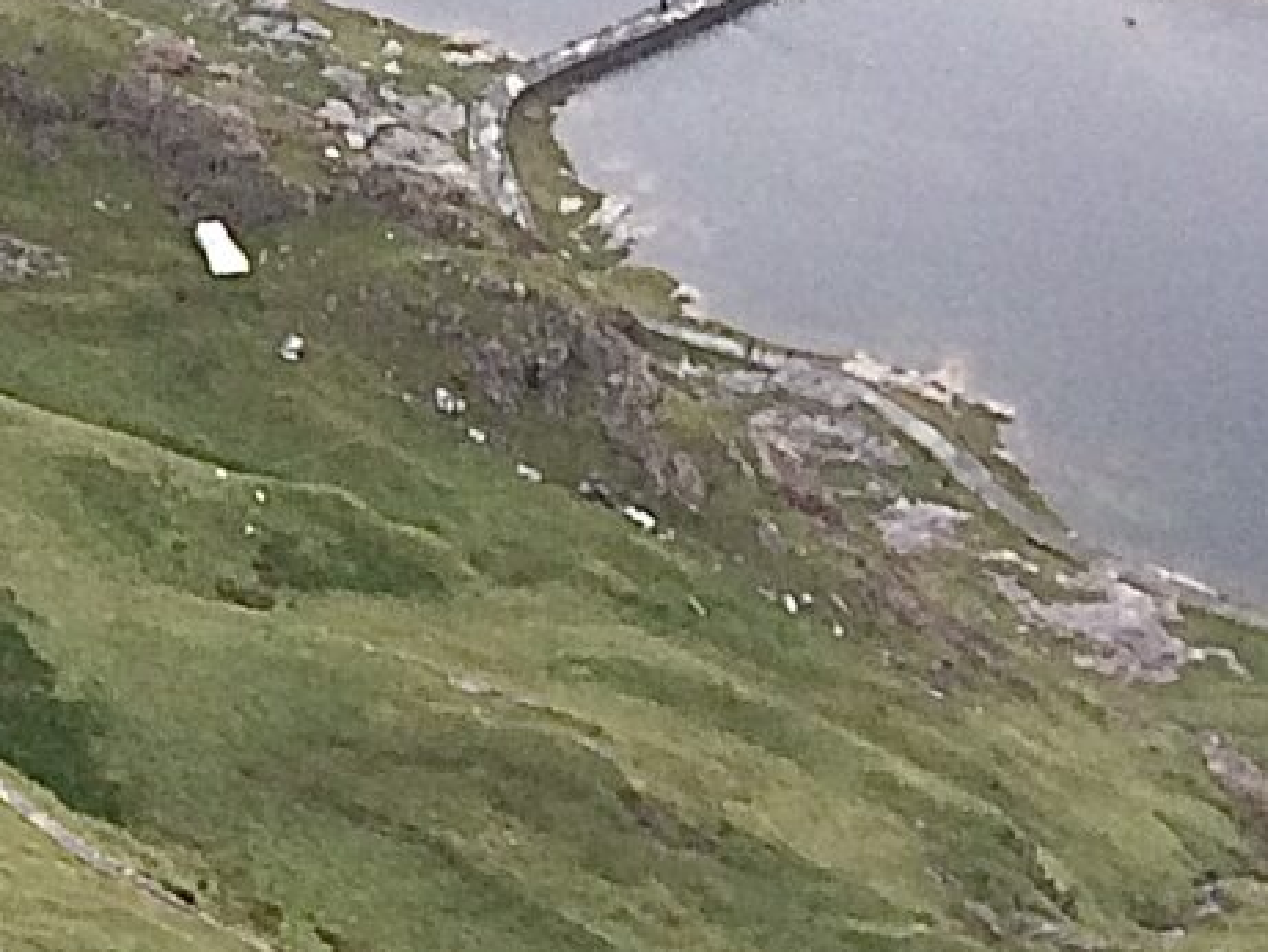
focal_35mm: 161
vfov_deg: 9.2
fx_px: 5899
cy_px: 201
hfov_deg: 10.4
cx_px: -1914
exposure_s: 1/125
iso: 32
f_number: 2.2
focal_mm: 4.15
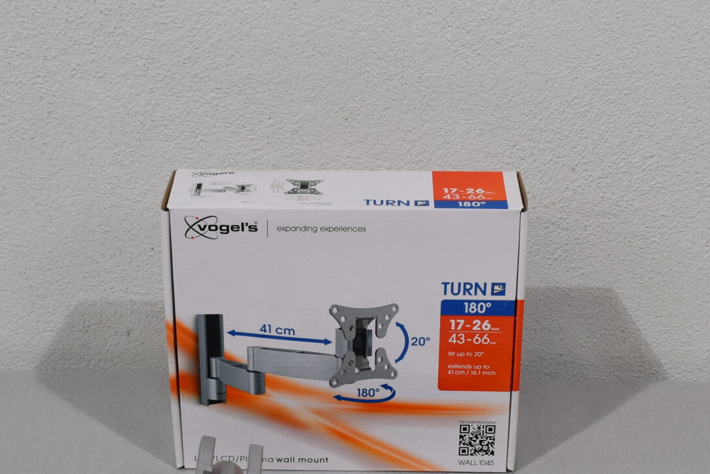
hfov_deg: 23.9
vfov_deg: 15.9
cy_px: 417
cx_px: 356
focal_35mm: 85
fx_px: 1676
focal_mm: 24
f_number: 5.6
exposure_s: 1/125
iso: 320
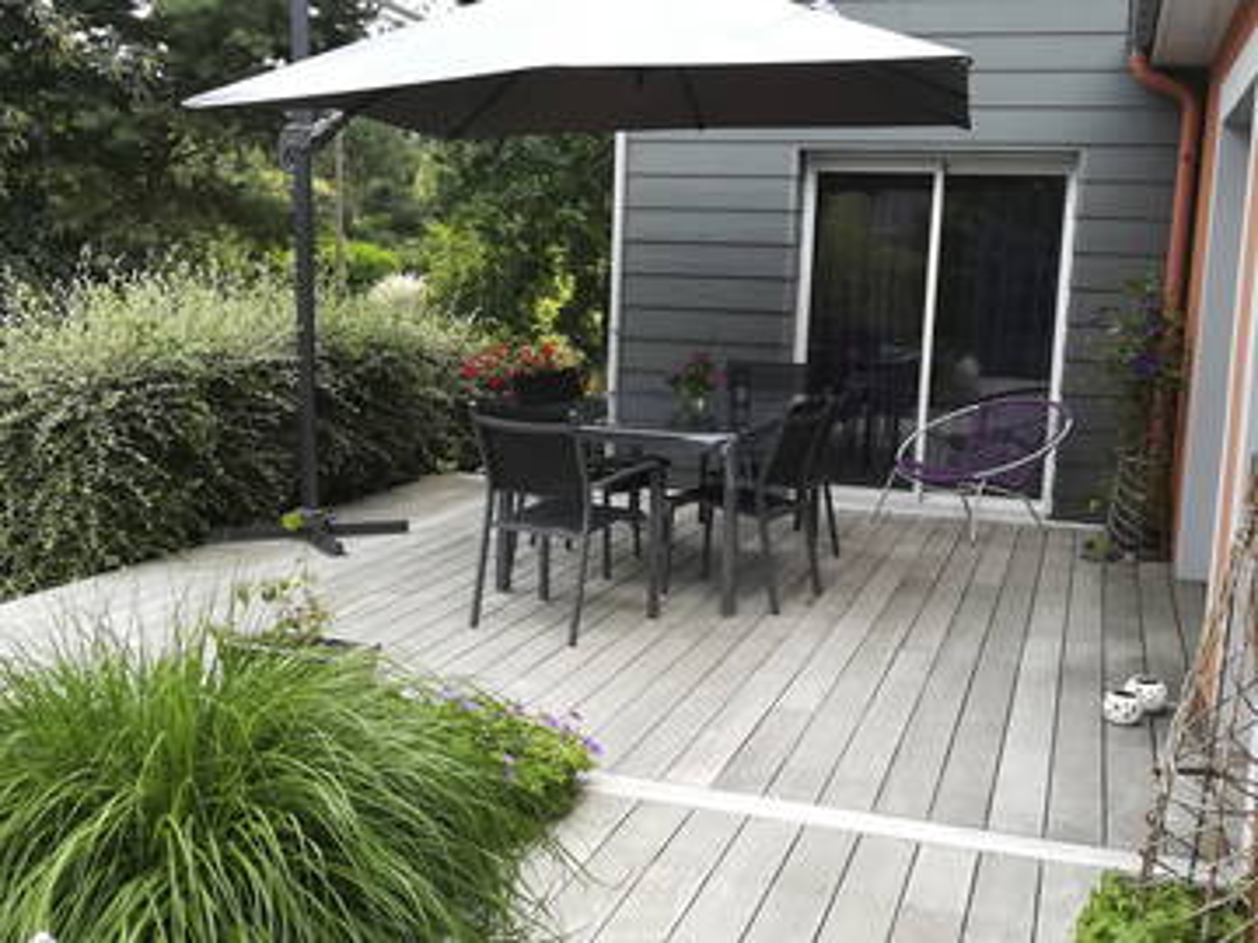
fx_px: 1417
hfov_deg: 47.9
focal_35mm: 39
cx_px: 629
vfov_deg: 36.8
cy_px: 472
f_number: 2.2
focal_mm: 3.83
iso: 80
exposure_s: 1/100
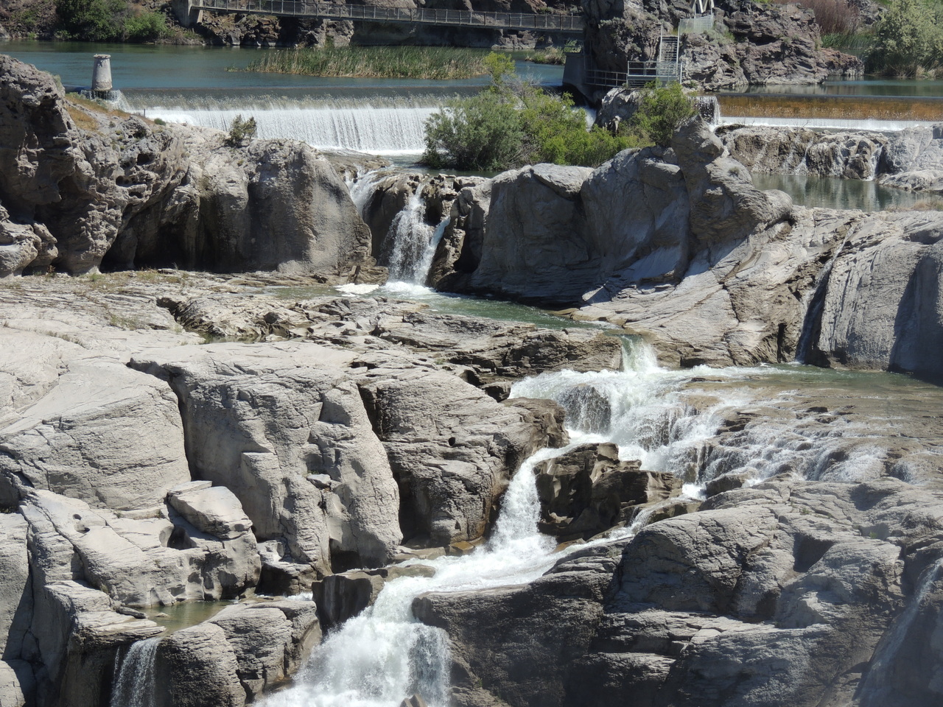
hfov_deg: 12.7
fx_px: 4222
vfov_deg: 9.6
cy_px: 354
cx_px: 472
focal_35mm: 155
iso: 100
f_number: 4.4
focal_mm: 27.6
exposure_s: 1/800
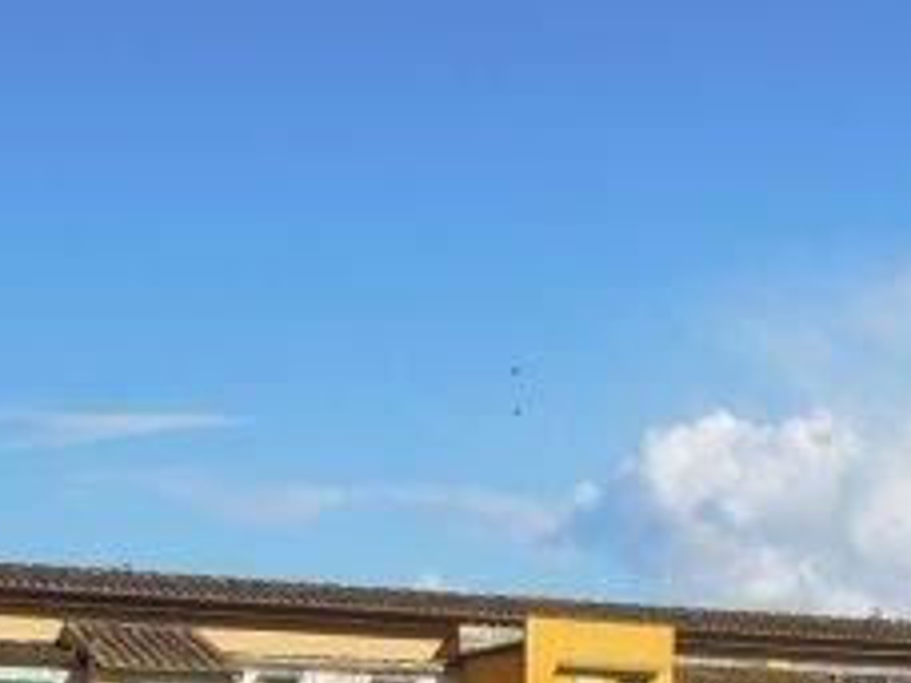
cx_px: 1087
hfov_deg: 17.4
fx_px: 2842
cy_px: 895
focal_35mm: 108
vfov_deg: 13.2
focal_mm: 4.3
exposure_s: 1/1250
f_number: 4.5
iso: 160
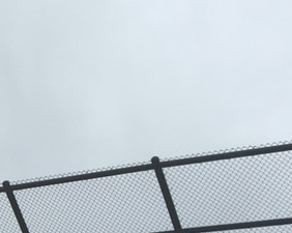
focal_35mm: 134
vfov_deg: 11.0
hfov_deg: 12.6
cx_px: -299
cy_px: 377
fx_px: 1157
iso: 32
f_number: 2.2
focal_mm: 4.15
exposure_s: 1/3049
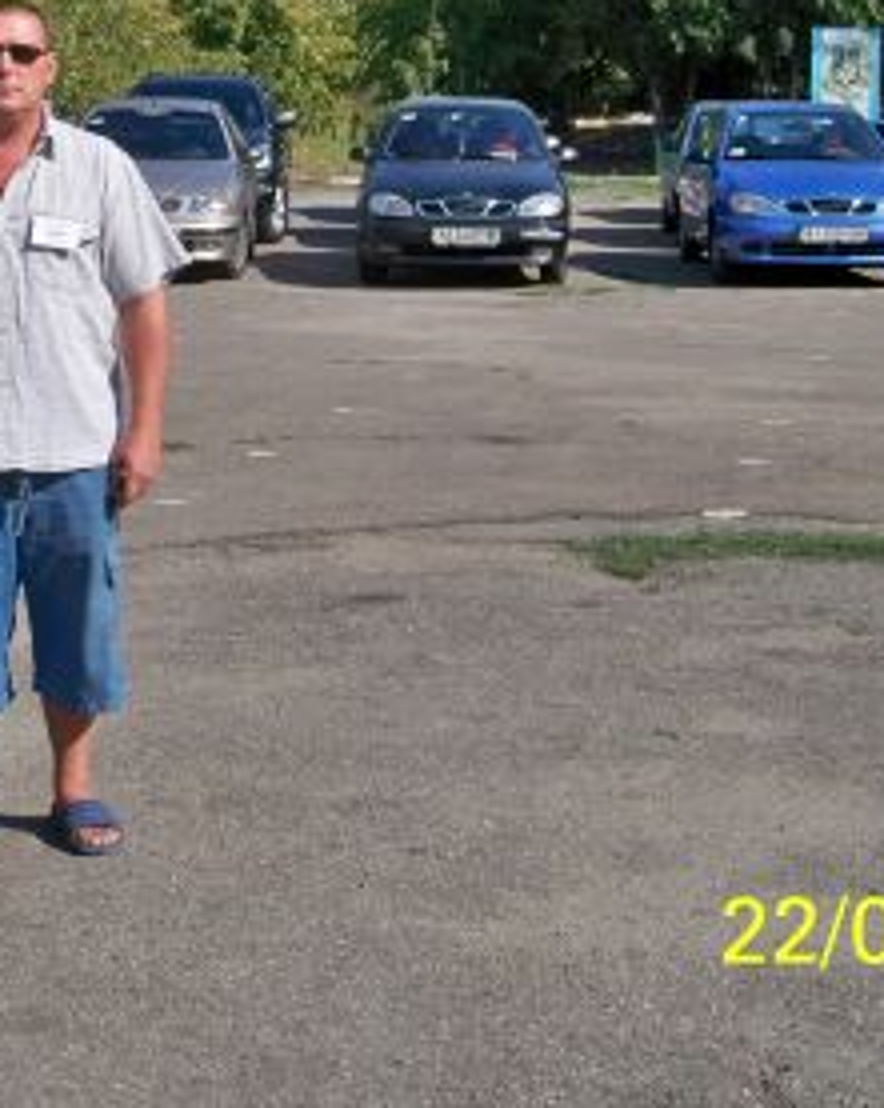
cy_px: 216
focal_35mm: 79
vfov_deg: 23.8
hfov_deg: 19.1
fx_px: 2588
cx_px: 100
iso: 100
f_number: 3.5
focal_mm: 6.2
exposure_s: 1/800
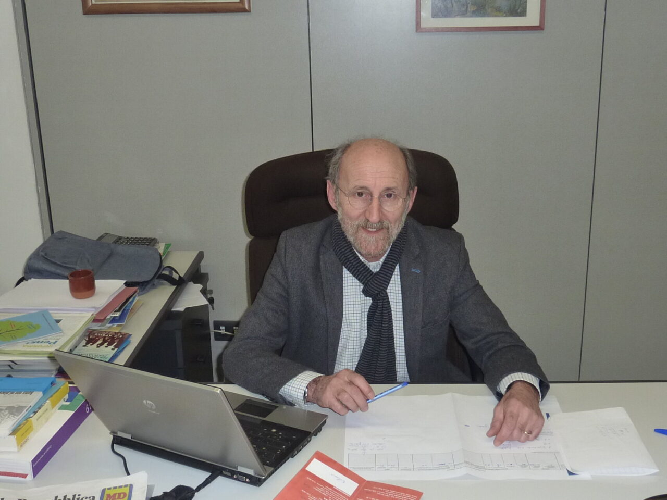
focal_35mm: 40
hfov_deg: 46.8
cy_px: 250
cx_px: 334
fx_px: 771
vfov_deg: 36.0
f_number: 3.3
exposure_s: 1/30
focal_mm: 4.1
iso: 160
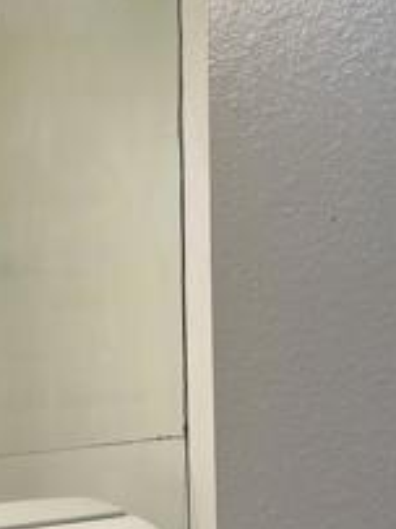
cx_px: -13
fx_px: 1252
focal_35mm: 82
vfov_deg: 23.8
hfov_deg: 17.5
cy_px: 305
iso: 50
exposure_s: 1/120
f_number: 1.5
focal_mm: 5.7
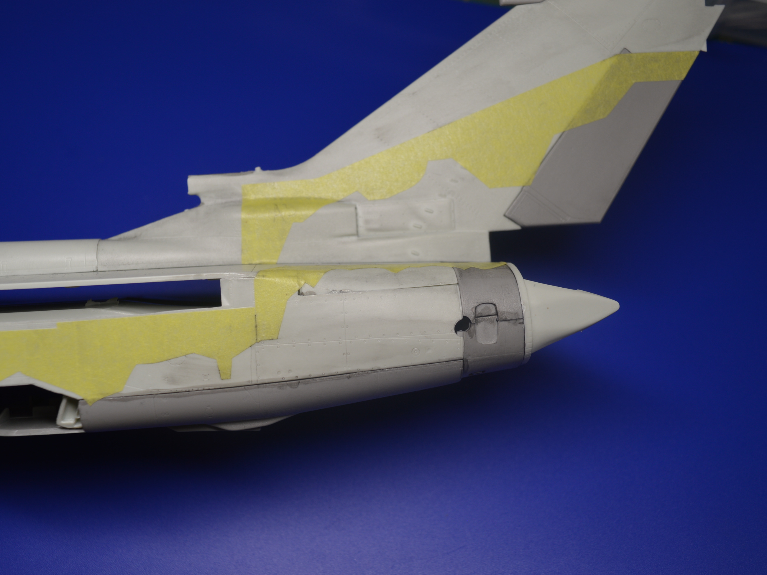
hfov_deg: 46.7
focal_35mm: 40
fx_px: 886
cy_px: 288
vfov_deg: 36.0
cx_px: 330
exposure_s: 1/125
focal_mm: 24
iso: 140
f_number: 5.6
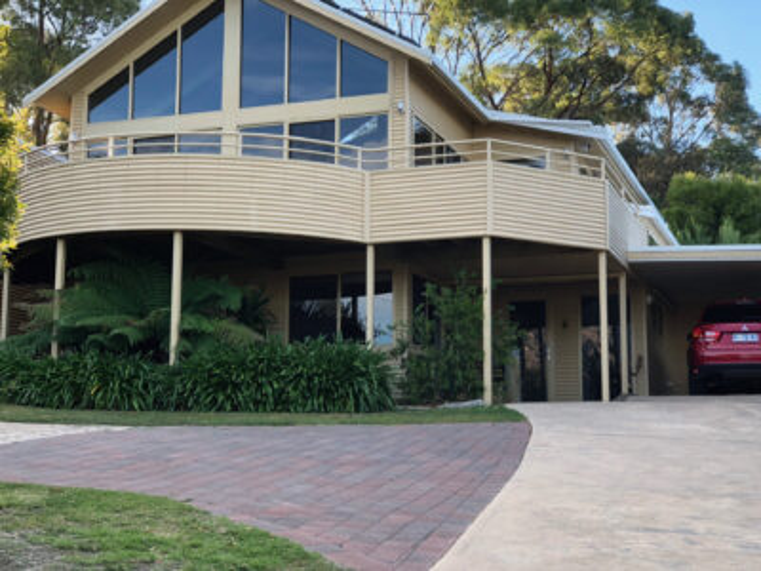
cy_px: 286
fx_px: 1253
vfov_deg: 25.7
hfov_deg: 33.8
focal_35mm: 57
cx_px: 380
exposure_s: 1/121
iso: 32
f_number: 2.8
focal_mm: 6.6
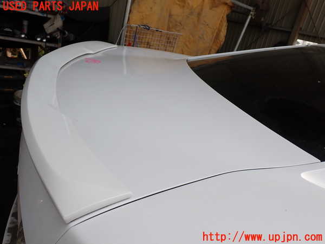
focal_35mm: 30
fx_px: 282
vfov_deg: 46.8
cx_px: 162
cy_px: 122
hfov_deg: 60.0
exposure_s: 1/800
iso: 100
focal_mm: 5.4
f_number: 3.2
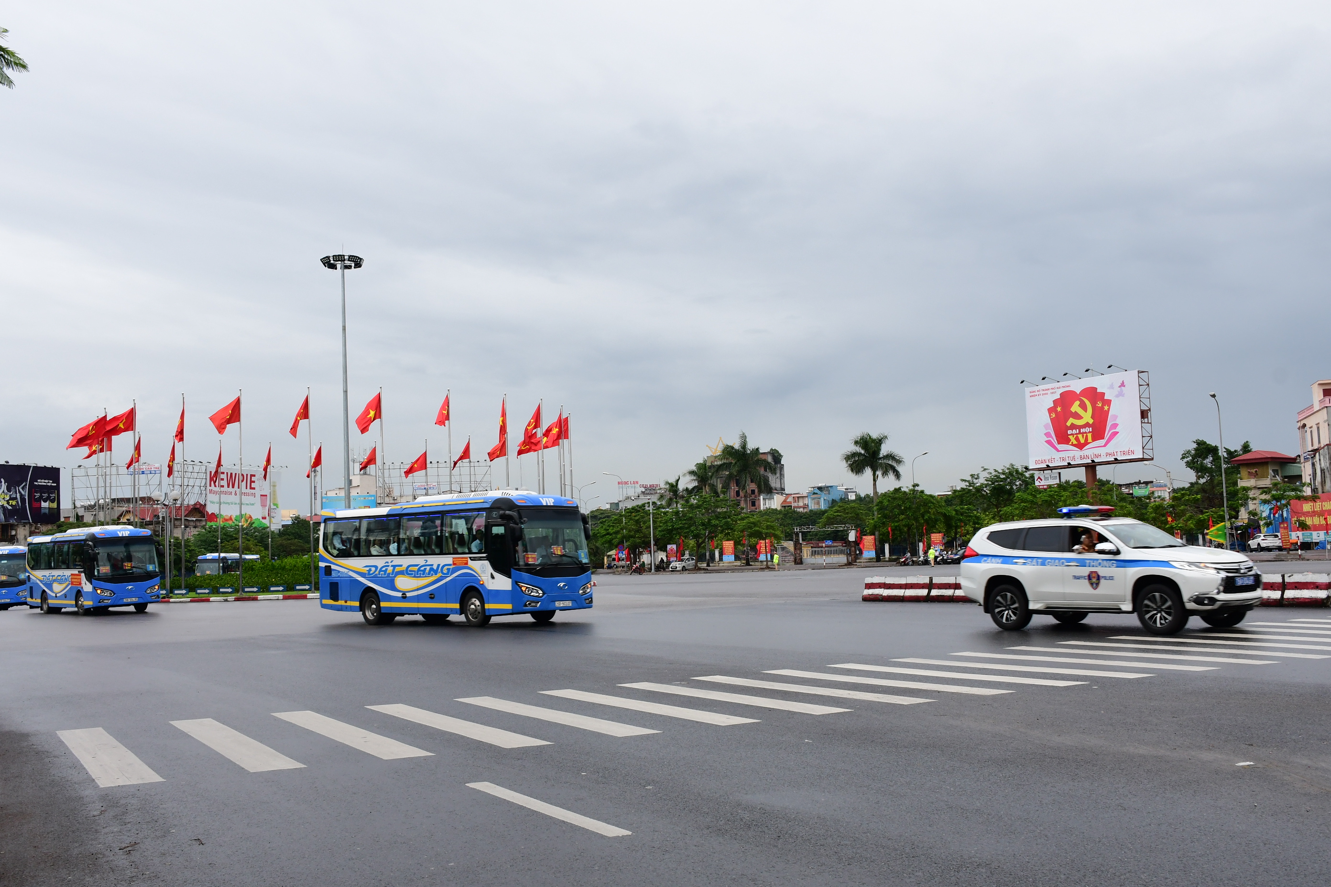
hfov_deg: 55.1
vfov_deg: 38.4
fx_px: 1275
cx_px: 666
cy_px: 444
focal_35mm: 34
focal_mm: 23
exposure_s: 1/200
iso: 500
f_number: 10
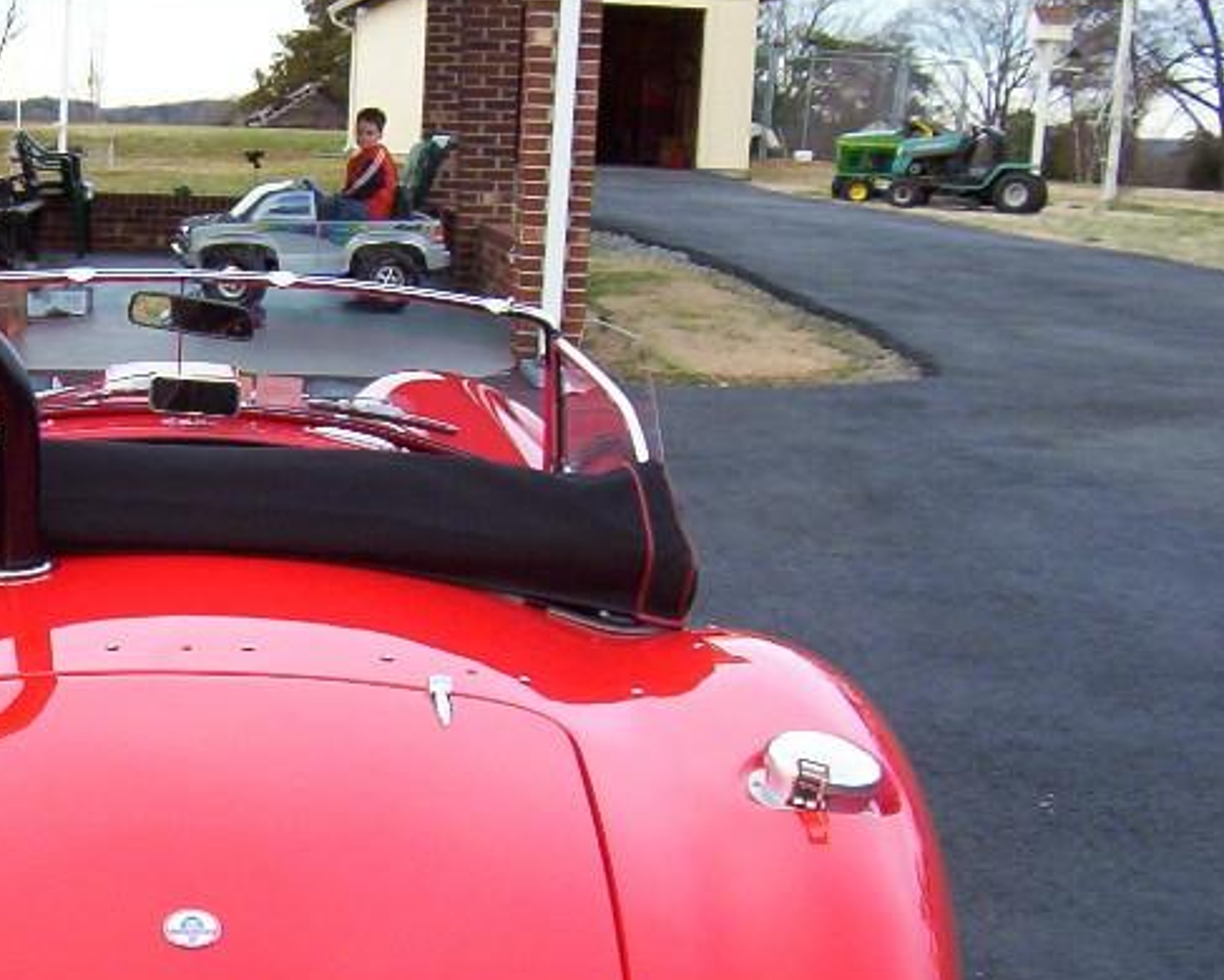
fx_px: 2138
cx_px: 209
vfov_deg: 25.7
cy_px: 661
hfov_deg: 31.0
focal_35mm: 59
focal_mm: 5.54
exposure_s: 1/204
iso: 100
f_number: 2.76
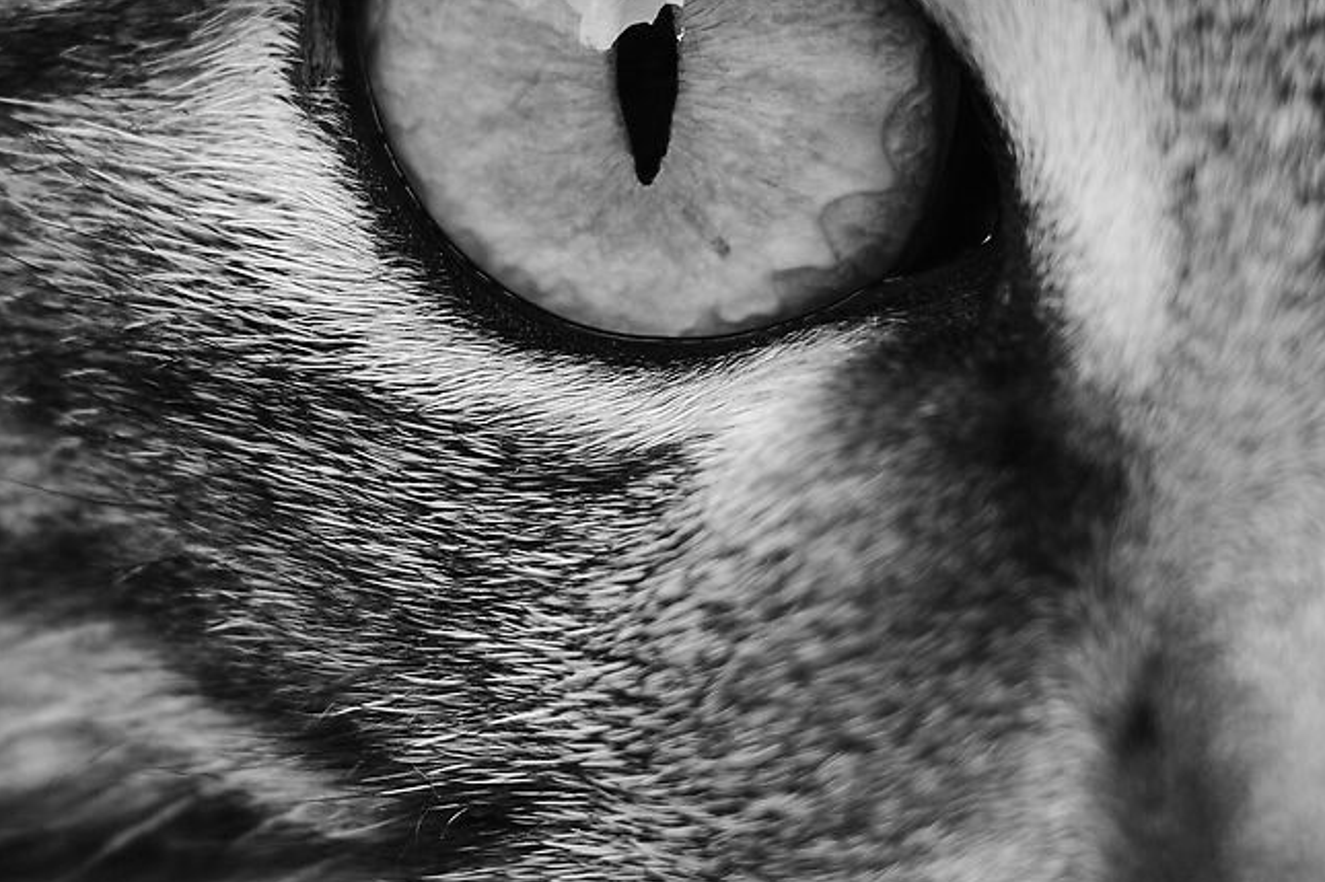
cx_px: 948
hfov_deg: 4.1
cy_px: 154
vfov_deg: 2.7
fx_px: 18507
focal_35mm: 503
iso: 200
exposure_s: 1/100
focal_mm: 90
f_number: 2.8
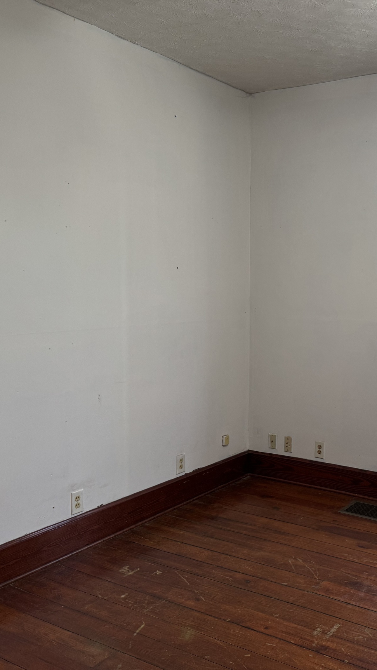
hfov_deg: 32.3
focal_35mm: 35
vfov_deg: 56.6
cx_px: 329
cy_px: 335
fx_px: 622
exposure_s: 1/60
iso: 125
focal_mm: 6.76
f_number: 1.78
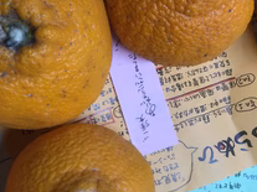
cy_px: 119
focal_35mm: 60
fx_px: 445
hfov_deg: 32.0
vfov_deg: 24.3
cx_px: 161
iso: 50
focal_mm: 3.3
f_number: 2.4
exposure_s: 1/30
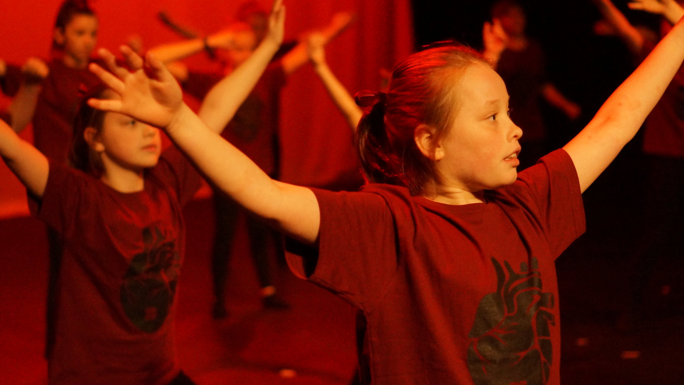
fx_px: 1542
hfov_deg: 25.0
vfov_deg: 14.2
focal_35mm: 85
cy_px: 190
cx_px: 360
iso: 3200
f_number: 2.2
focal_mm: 50
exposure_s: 1/200
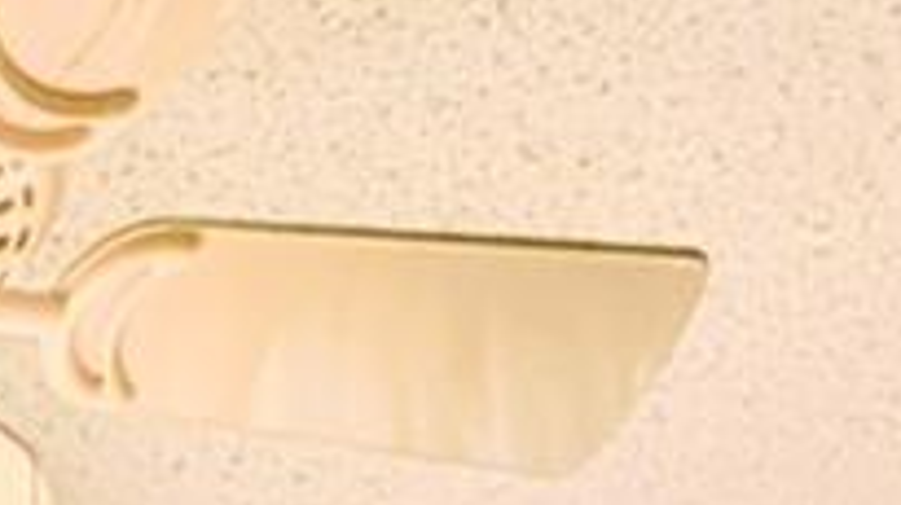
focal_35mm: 102
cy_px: 2490
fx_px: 2435
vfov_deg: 6.5
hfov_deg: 17.4
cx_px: -677
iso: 52
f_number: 1.7
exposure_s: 1/1361
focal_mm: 2.02
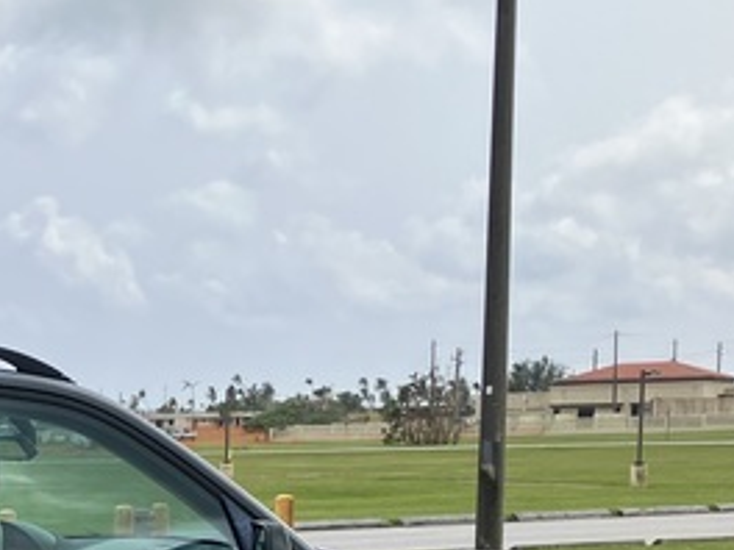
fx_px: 1802
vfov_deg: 16.5
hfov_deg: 21.5
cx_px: -136
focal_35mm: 85
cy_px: 689
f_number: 1.8
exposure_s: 1/1946
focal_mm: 3.99
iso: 32
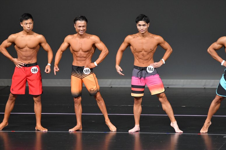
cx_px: 113
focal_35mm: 315
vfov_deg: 4.4
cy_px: 75
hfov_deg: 6.5
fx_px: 1977
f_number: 5.6
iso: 4000
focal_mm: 210
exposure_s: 1/400
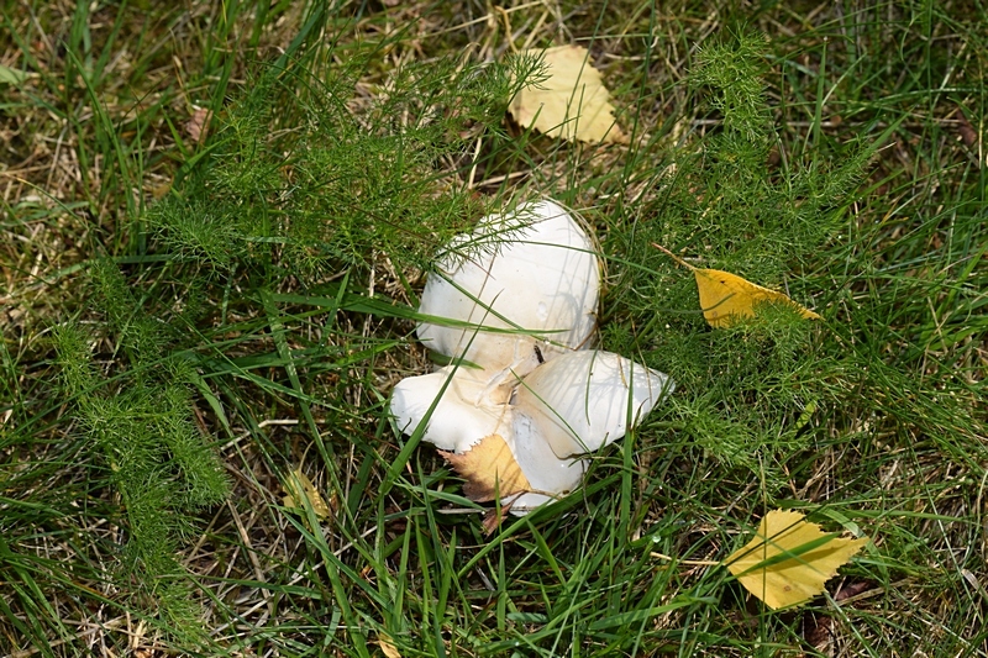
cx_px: 494
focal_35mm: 90
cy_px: 329
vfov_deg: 15.2
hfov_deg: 22.6
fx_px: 2469
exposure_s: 1/200
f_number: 11
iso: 100
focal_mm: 60
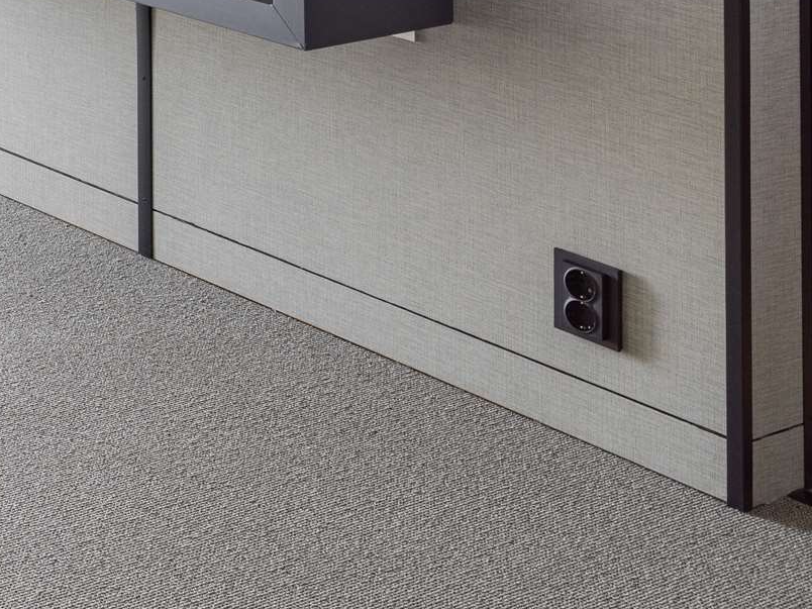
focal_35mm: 86
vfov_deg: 14.8
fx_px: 2017
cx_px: -754
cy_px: -514
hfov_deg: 17.3
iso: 100
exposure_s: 1/3.33
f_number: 8
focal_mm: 28
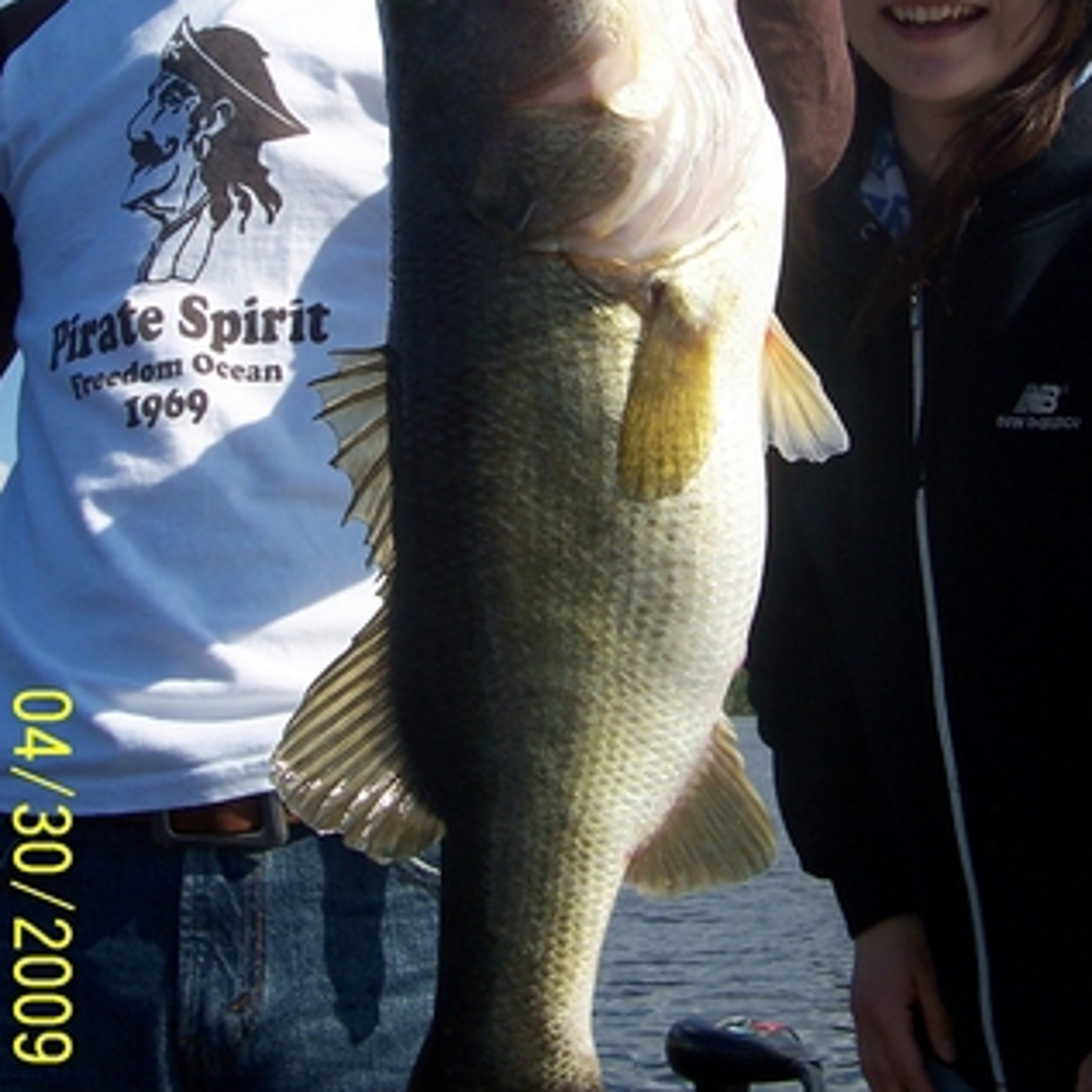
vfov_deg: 30.5
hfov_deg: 31.1
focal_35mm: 55
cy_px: 246
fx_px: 1963
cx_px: 558
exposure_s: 1/750
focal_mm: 5.6
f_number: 5.6
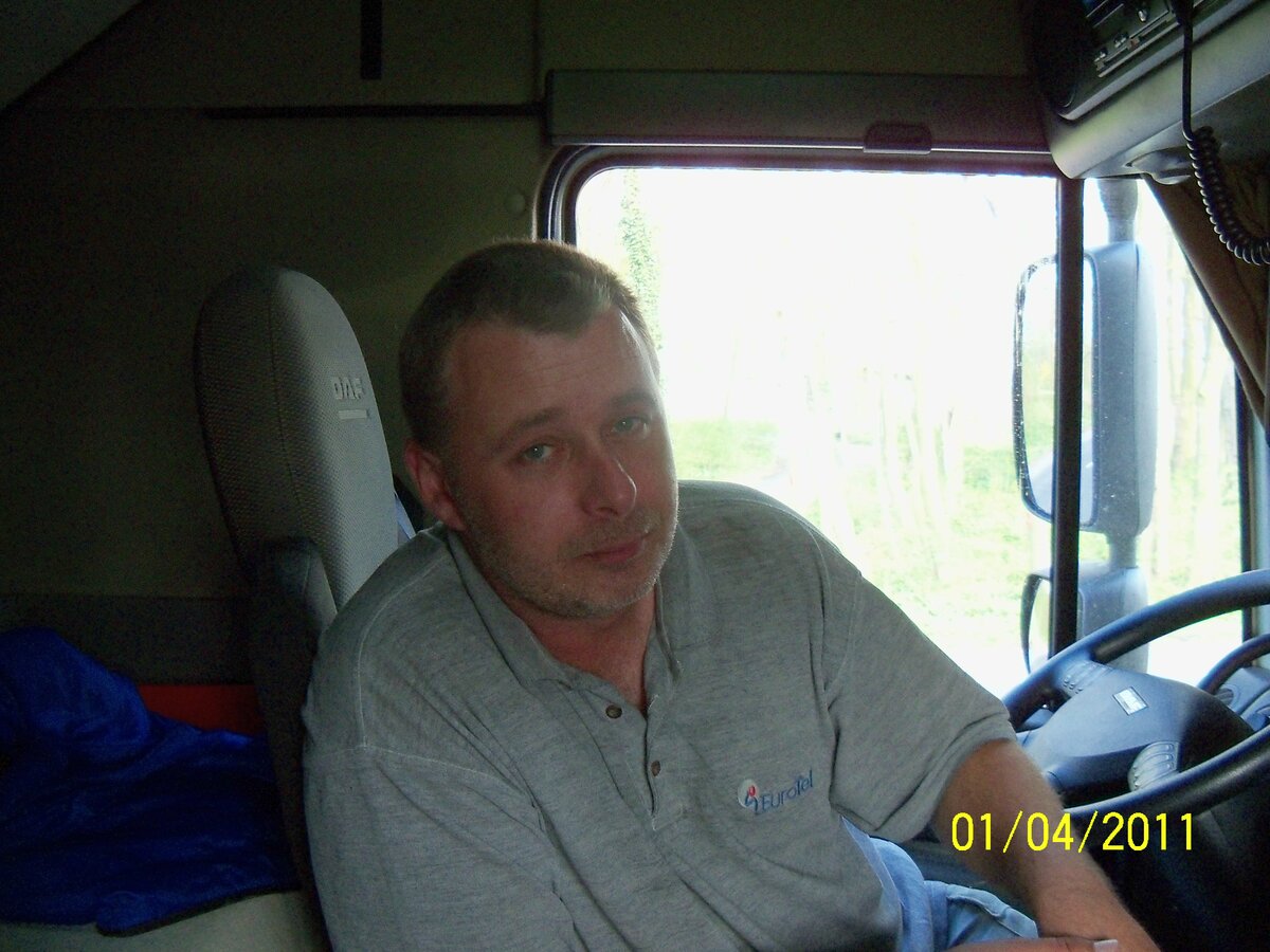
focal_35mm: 35
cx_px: 635
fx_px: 1284
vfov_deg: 40.7
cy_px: 476
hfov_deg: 52.6
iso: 320
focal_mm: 6.2
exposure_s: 1/40
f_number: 3.5
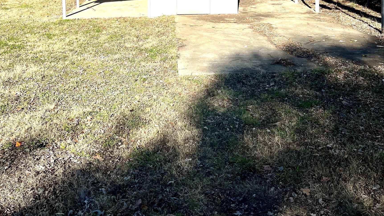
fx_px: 387
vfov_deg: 28.2
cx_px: 192
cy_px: -27
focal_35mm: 38
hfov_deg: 52.8
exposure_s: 1/3831
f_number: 1.5
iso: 50
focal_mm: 5.7
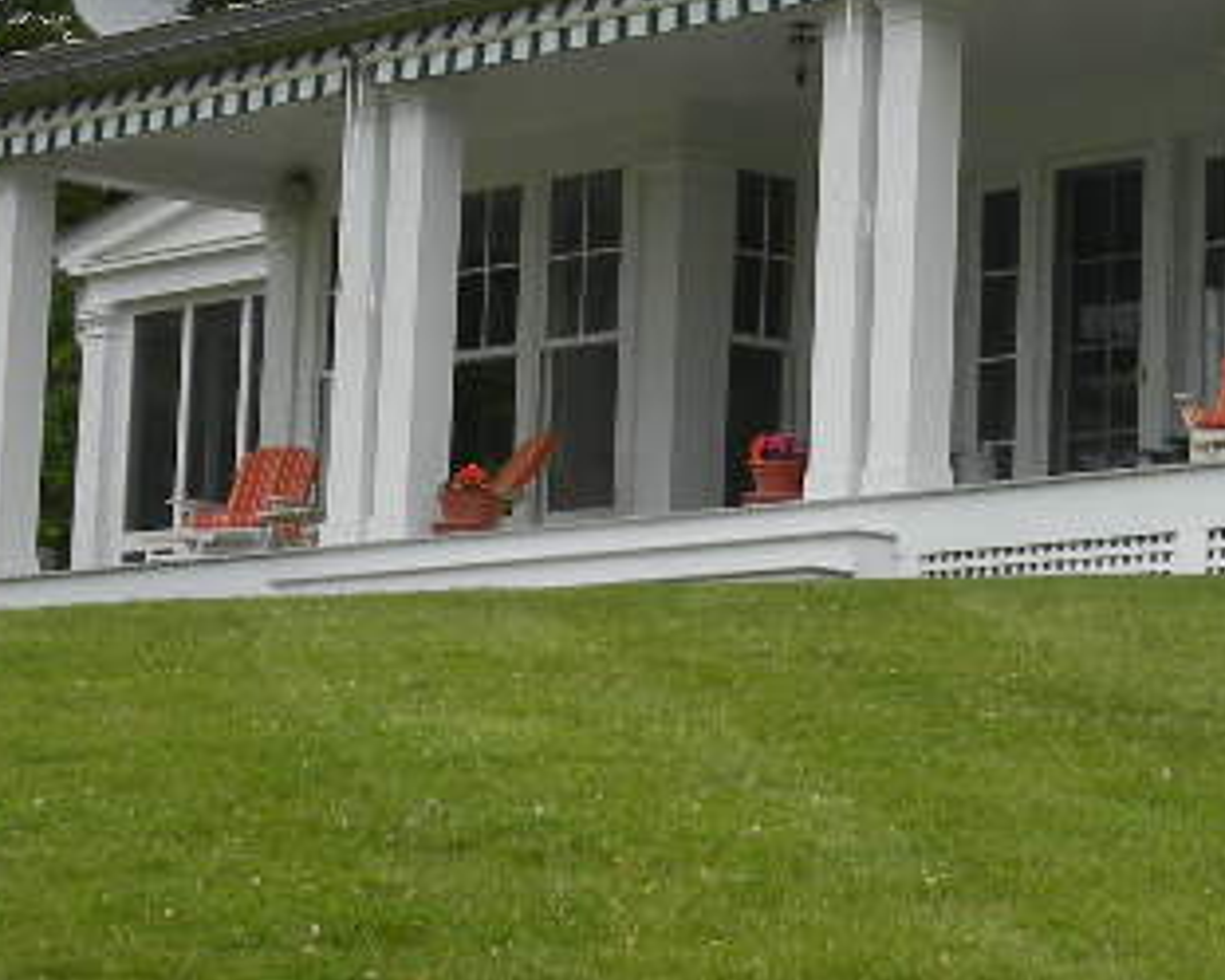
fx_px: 4896
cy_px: 327
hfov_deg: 14.1
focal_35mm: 135
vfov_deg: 11.4
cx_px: 1205
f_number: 4.5
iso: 64
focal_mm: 7.4
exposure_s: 1/161
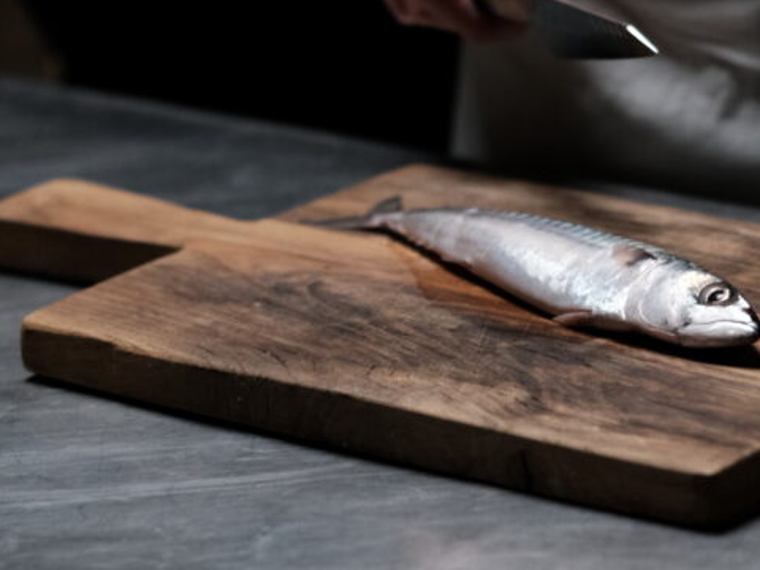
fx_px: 6082
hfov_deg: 7.1
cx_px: 462
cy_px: 298
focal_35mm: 277
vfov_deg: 5.4
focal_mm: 90
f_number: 2
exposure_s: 1/125
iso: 1600
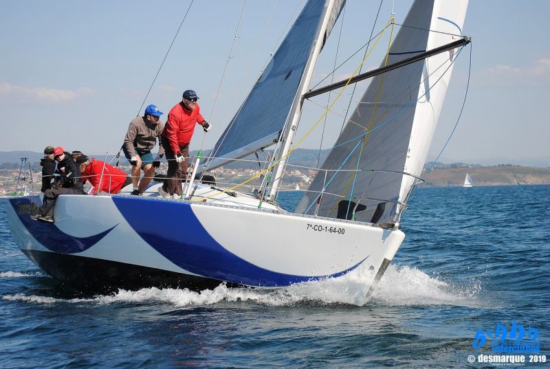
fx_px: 1493
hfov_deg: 20.9
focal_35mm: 98
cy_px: 184
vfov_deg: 14.1
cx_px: 275
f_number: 5.6
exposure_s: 1/500
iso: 100
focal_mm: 65
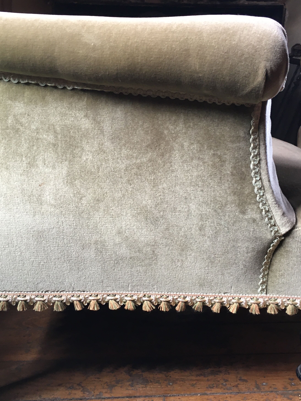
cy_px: 181
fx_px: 464
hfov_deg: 36.0
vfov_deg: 46.7
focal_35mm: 40
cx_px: 151
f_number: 2.2
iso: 100
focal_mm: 4.15
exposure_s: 1/33
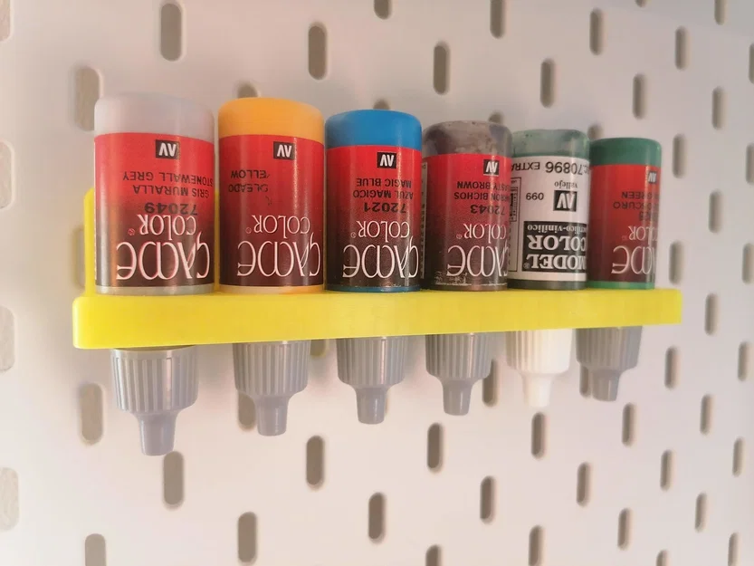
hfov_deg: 65.3
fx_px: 588
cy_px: 283
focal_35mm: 27
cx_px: 377
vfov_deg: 51.4
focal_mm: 5.3
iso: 400
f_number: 1.8
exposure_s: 1/25
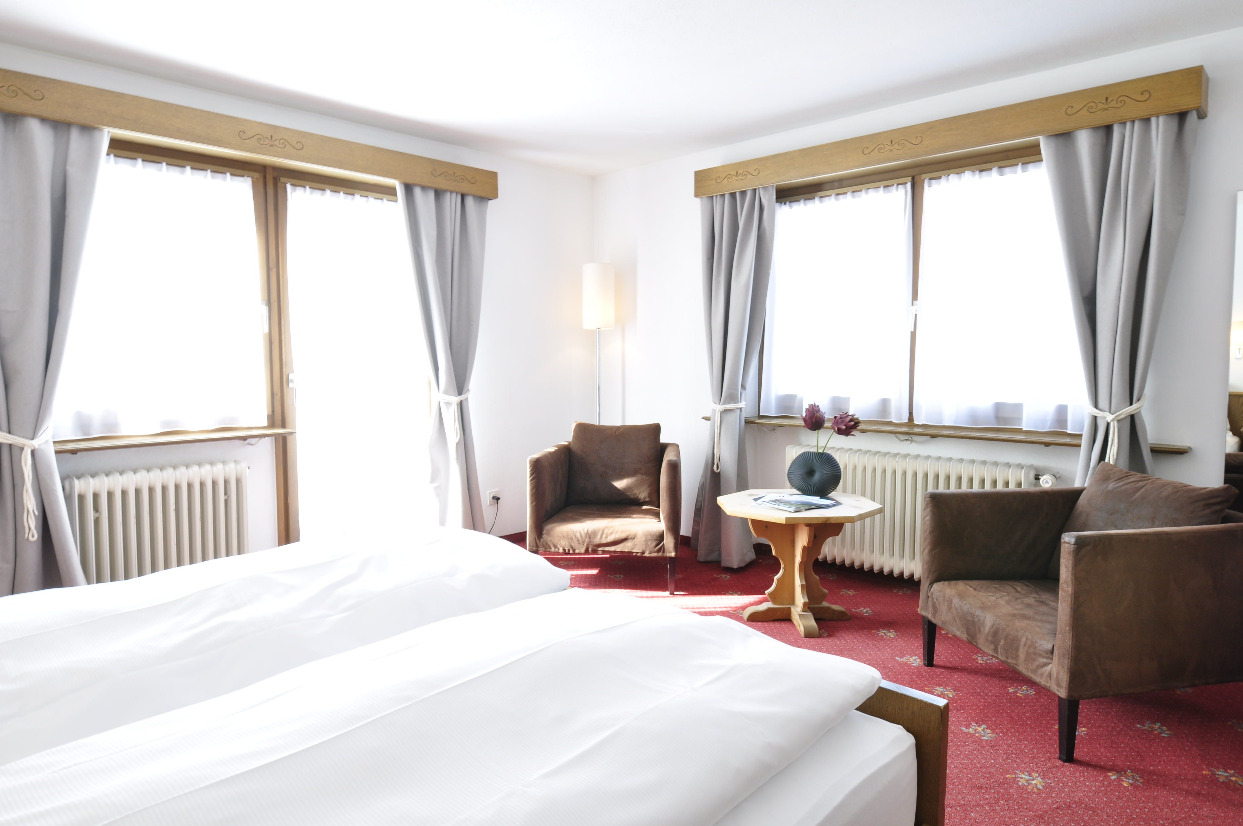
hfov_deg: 77.4
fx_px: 776
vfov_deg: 56.0
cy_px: 413
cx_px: 622
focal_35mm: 22
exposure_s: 1/3
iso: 250
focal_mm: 15
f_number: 13
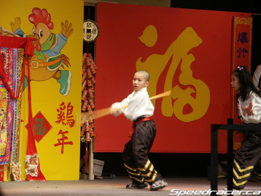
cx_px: 130
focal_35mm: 191
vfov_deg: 7.8
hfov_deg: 10.4
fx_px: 1440
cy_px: 98
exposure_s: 1/45
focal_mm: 48.25
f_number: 3.5
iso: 200
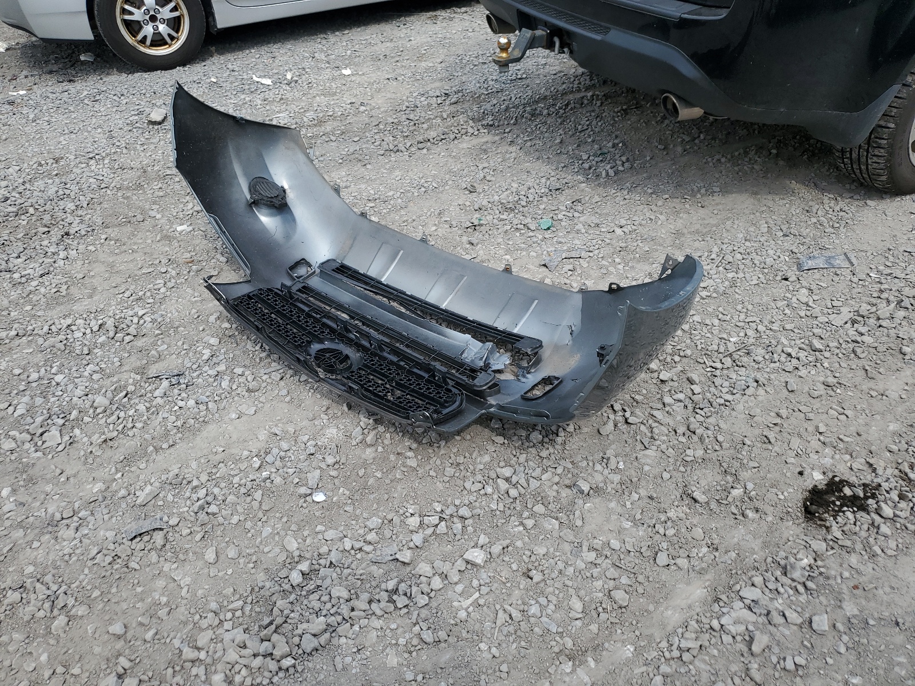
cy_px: 343
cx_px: 458
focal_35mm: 26
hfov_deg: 67.3
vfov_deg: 53.1
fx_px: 687
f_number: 1.5
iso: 50
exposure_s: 1/2000
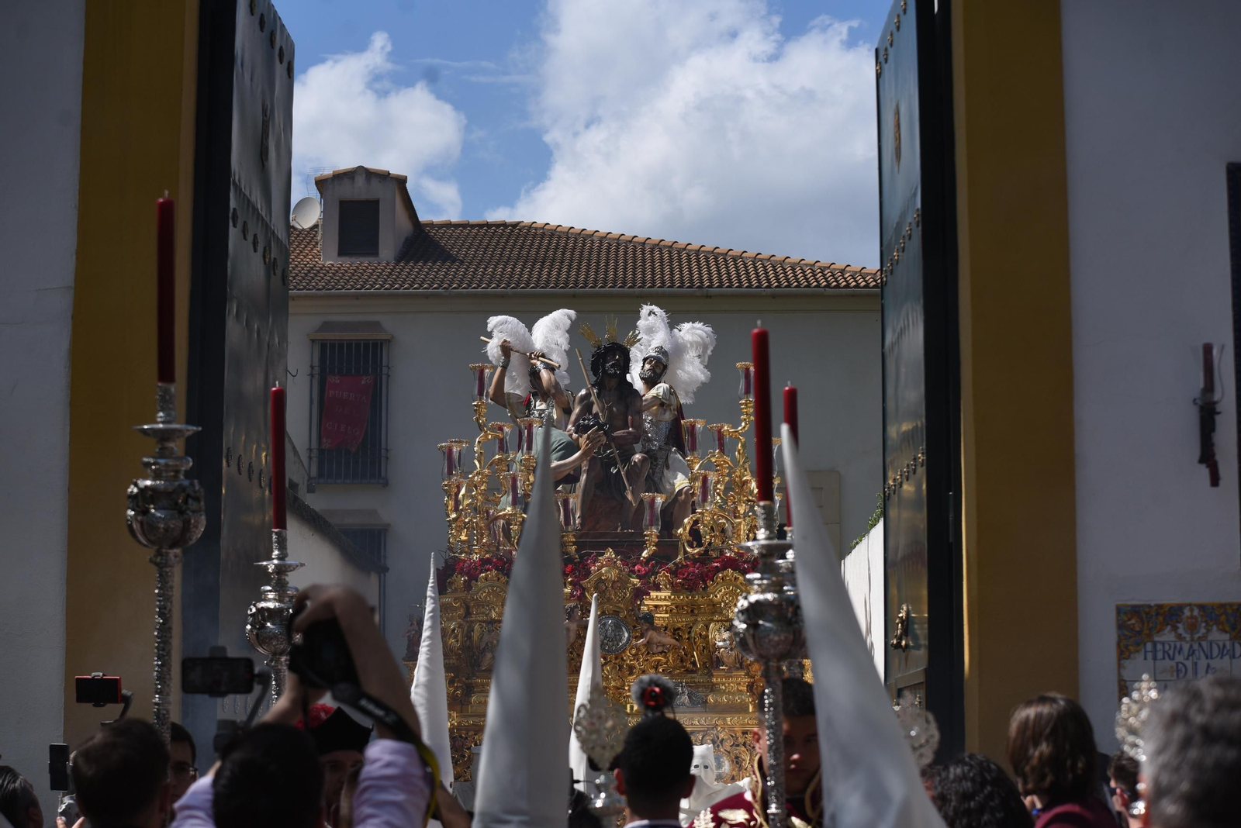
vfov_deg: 19.5
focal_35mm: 70
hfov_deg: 28.8
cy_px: 414
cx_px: 620
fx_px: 2414
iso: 280
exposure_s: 1/2500
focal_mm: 70
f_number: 4.5
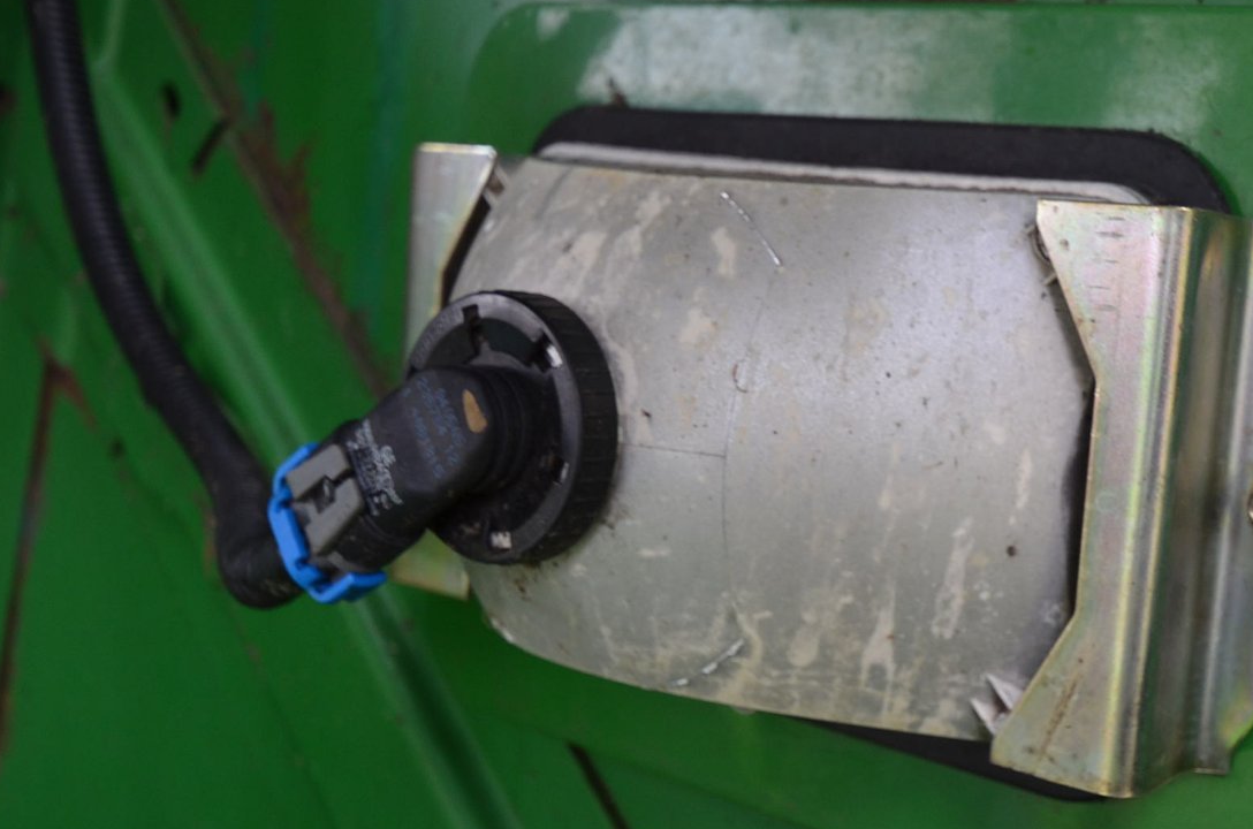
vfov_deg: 25.8
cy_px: 480
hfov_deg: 37.6
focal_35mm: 52
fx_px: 1806
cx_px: 886
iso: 450
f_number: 4.5
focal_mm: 22
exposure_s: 1/60
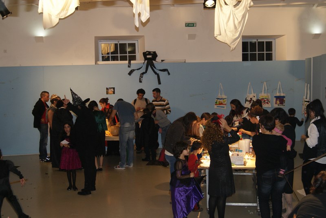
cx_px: 163
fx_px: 408
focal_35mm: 45
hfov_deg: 43.5
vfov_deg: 30.0
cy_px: 109
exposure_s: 1/60
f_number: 4.5
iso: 400
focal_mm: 30
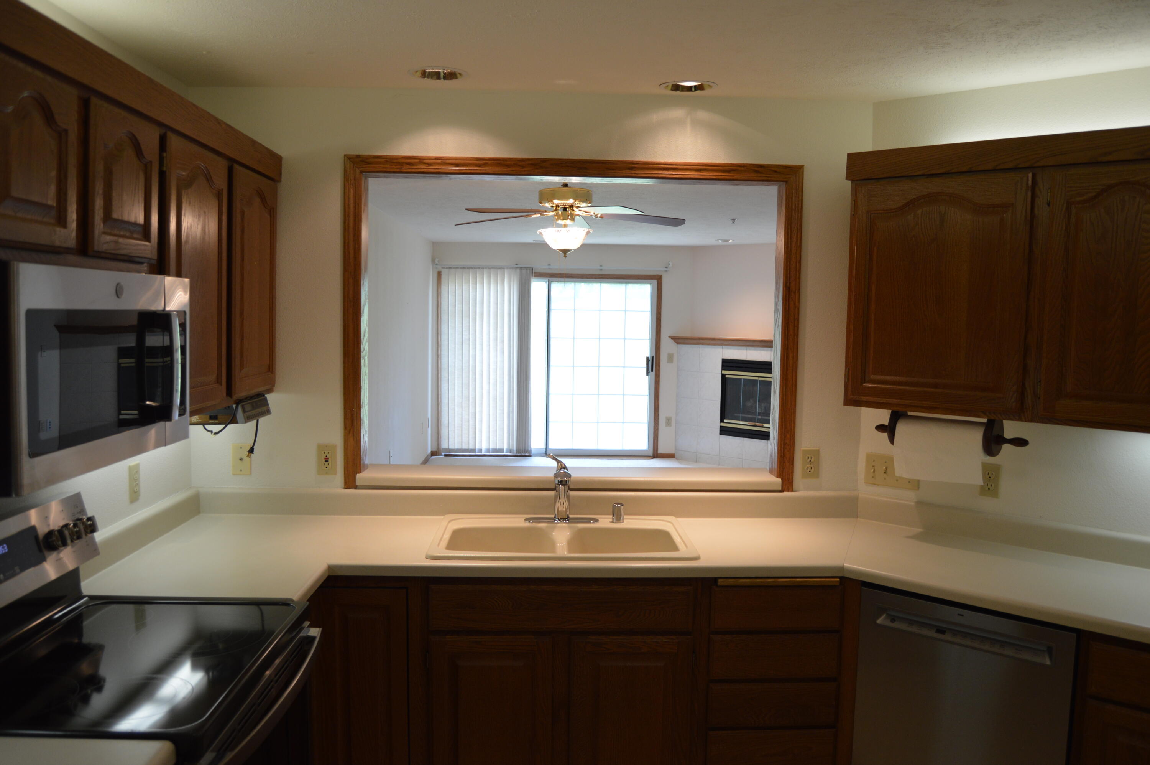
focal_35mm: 27
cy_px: 382
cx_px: 575
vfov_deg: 47.8
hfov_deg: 67.4
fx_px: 862
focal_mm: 18
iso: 400
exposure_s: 1/125
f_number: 4
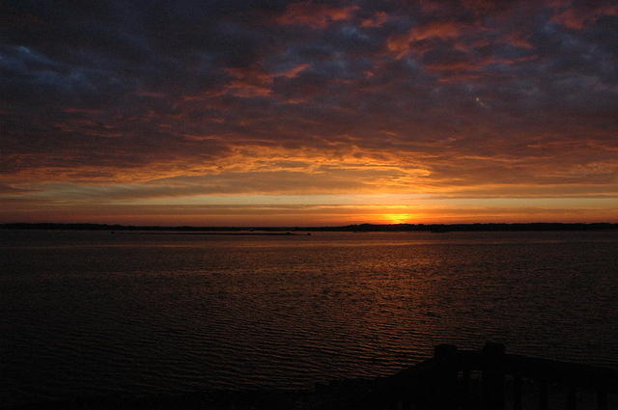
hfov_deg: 67.4
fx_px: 463
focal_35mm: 27
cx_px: 309
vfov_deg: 47.8
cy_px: 205
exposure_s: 1/320
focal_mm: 18
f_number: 9
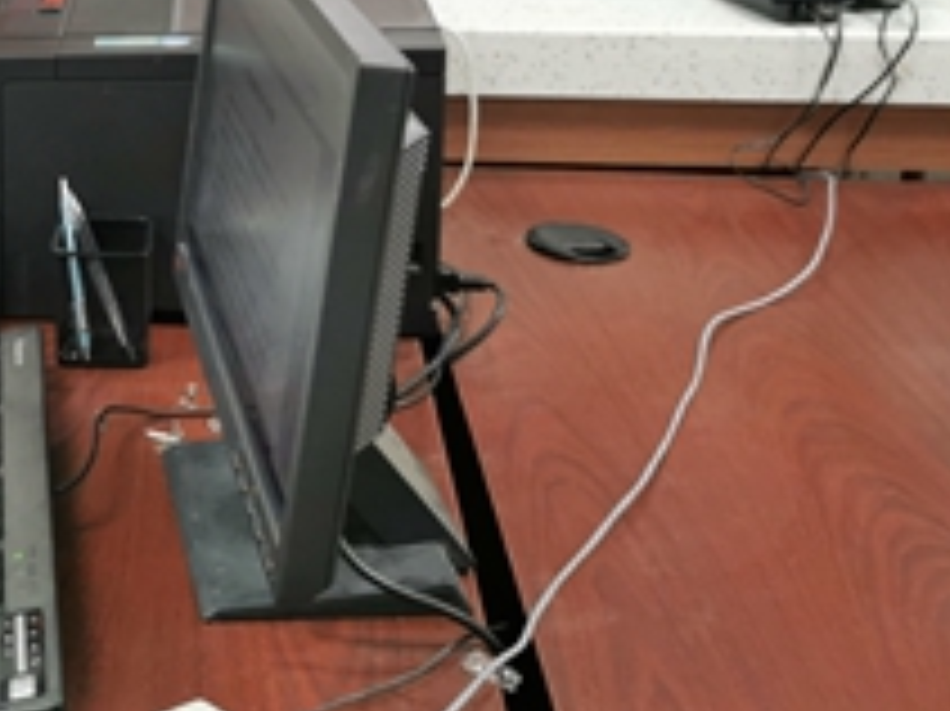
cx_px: -27
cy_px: -101
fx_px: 1755
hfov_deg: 28.2
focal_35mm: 64
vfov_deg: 21.5
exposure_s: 1/50
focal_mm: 5.58
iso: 160
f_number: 1.8
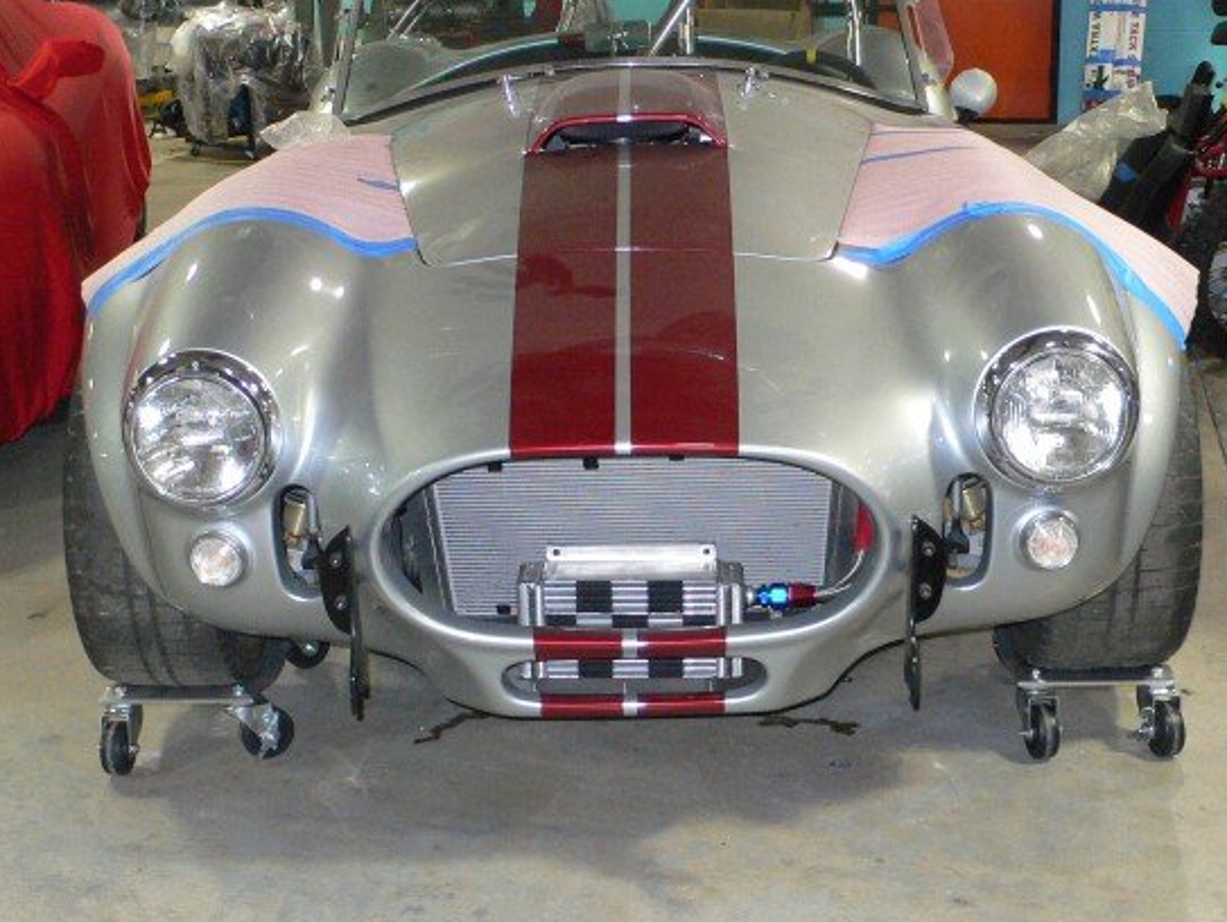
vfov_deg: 27.6
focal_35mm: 53
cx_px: 606
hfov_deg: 36.1
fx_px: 1880
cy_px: 452
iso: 250
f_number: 2.8
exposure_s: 1/30
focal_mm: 6.7
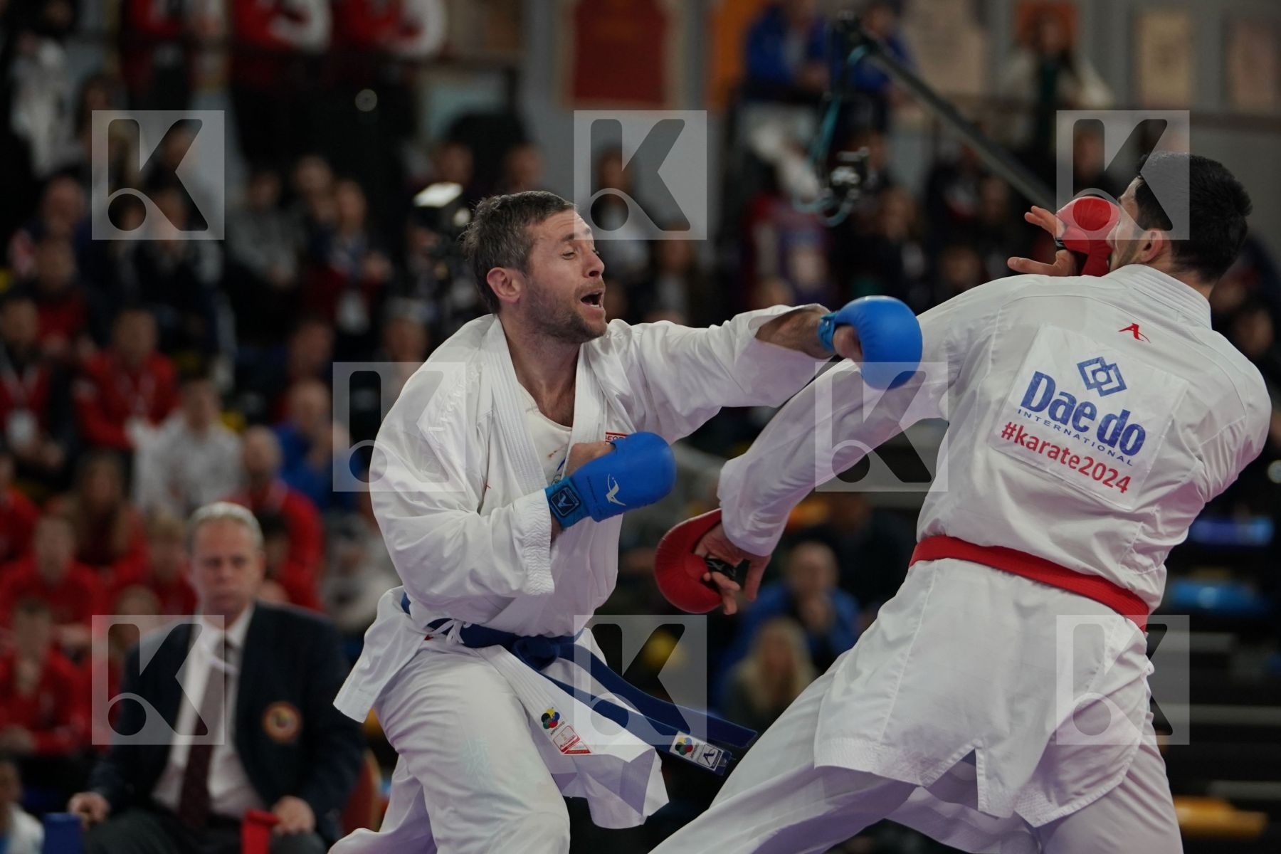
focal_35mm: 216
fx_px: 7685
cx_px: 640
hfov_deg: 9.5
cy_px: 427
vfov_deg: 6.4
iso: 1250
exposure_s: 1/1000
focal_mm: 144
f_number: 2.8
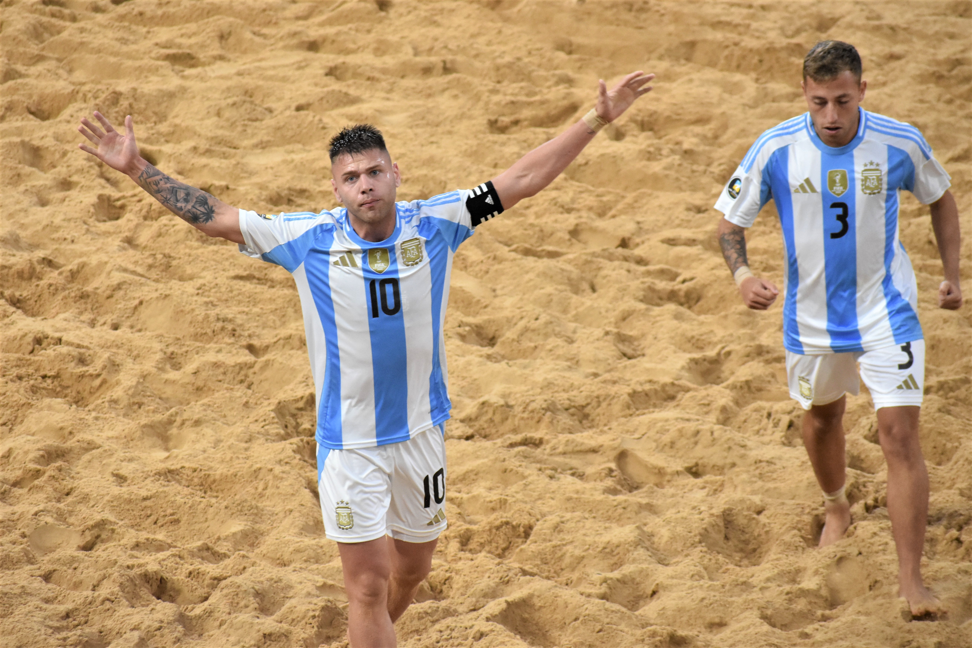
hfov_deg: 7.2
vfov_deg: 4.8
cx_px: 486
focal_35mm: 285
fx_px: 7694
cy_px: 324
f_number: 5.3
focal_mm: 190
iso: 2000
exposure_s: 1/640
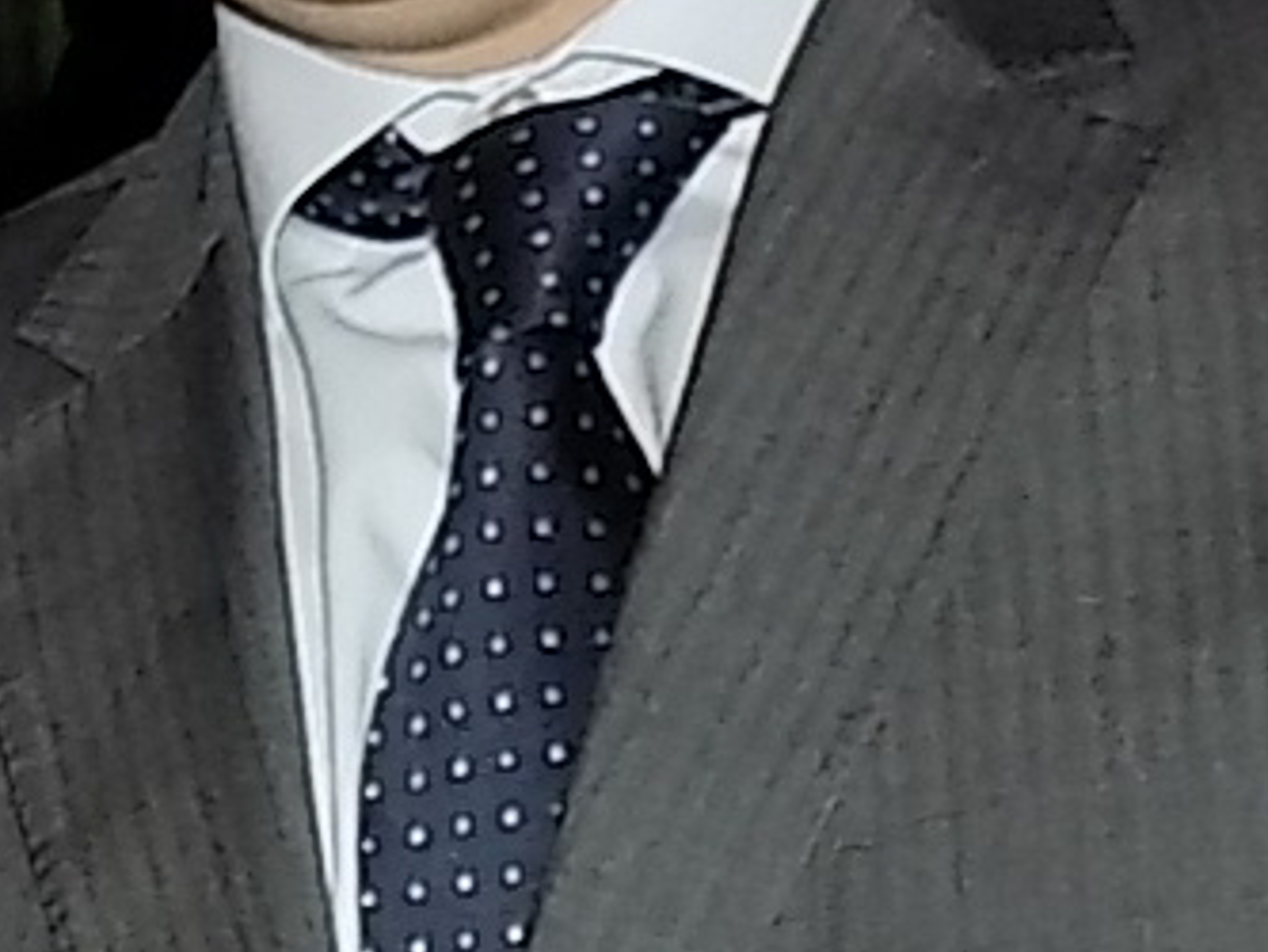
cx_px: -1485
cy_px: 922
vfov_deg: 9.4
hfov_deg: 11.1
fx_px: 5753
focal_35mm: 157
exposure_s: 1/30
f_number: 3.1
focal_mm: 4
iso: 200
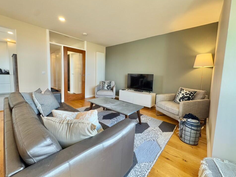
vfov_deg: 81.7
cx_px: 115
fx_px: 102
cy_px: 84
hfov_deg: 98.2
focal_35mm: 15
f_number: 2.2
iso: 200
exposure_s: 1/100
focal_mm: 2.22
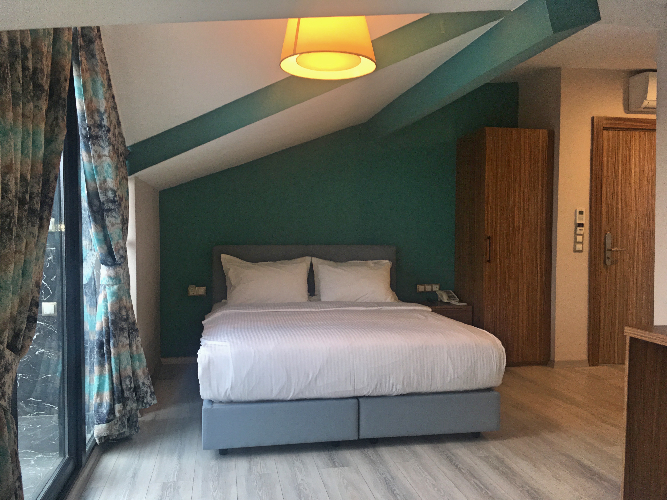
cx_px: 334
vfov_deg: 48.2
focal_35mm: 29
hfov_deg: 61.7
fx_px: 559
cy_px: 250
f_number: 2.2
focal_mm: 4.15
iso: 50
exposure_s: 1/33
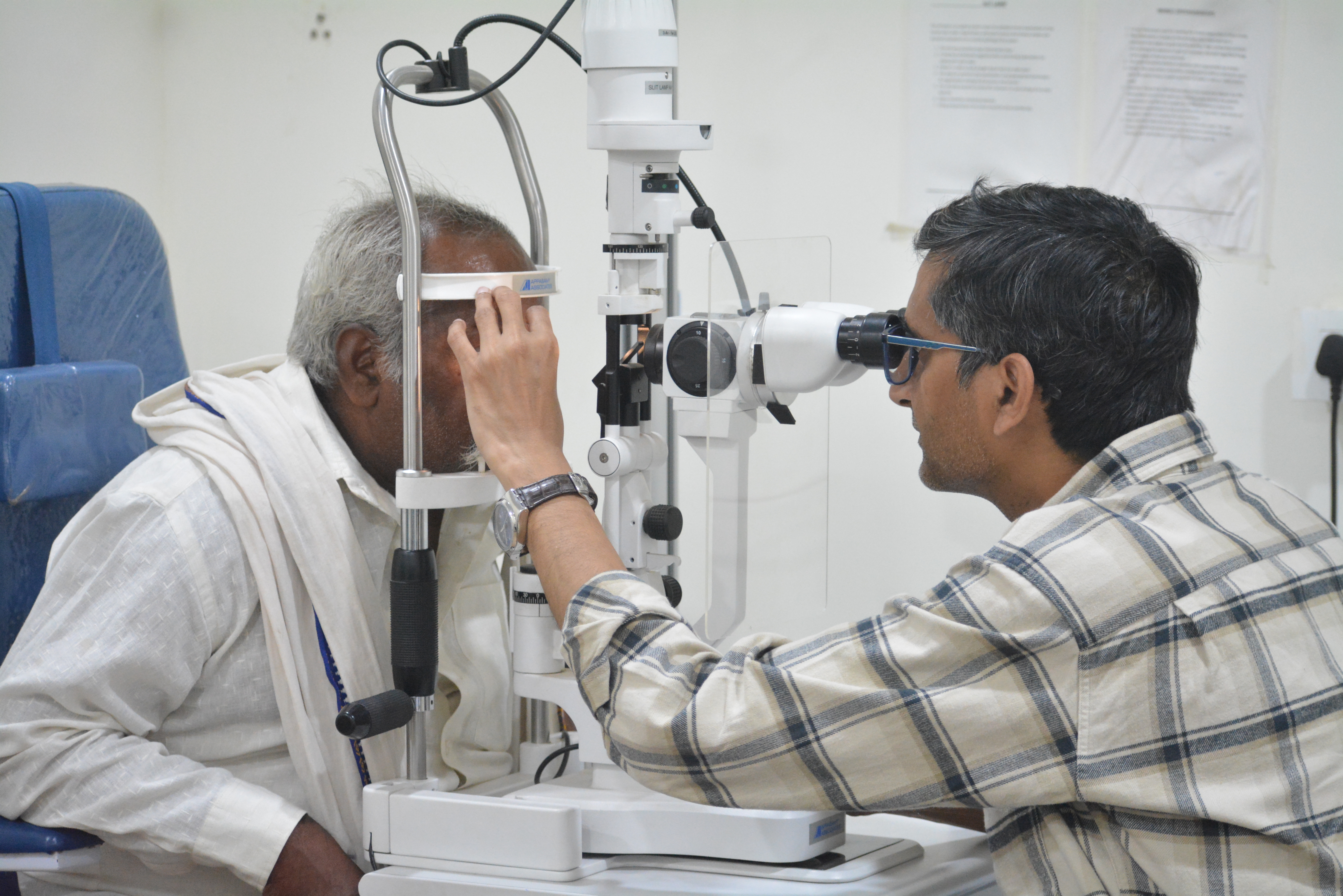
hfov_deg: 18.9
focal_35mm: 108
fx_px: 4030
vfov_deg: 12.7
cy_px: 448
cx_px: 672
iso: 2500
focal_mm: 72
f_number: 7.1
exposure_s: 1/60
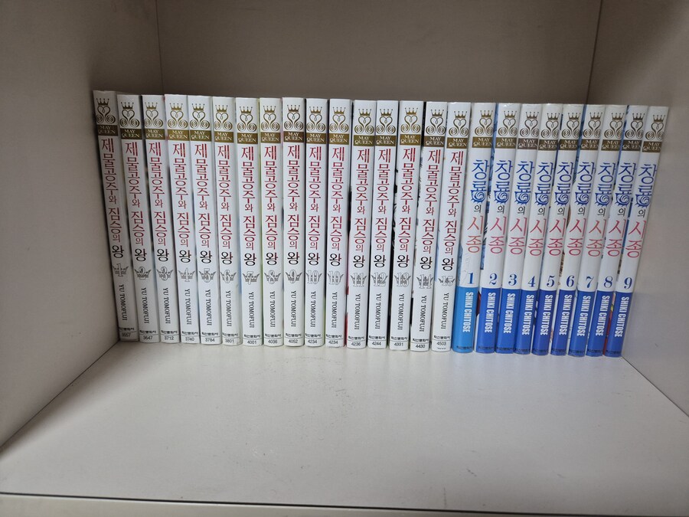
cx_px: 344
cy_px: 258
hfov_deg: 73.9
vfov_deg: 58.9
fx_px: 458
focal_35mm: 23
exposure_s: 1/120
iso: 320
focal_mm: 5.4
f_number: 1.8
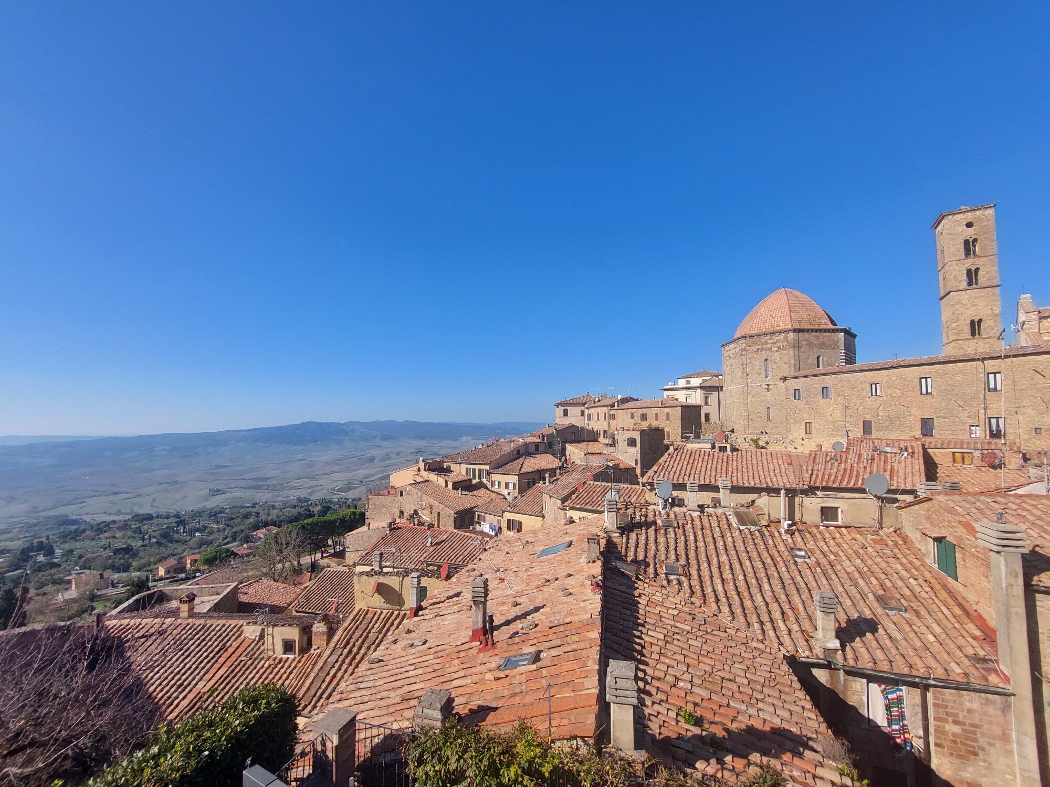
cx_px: 525
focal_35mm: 13
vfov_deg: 89.9
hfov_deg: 106.2
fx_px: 394
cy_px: 394
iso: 50
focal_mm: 1.74
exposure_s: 1/2589
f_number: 2.2
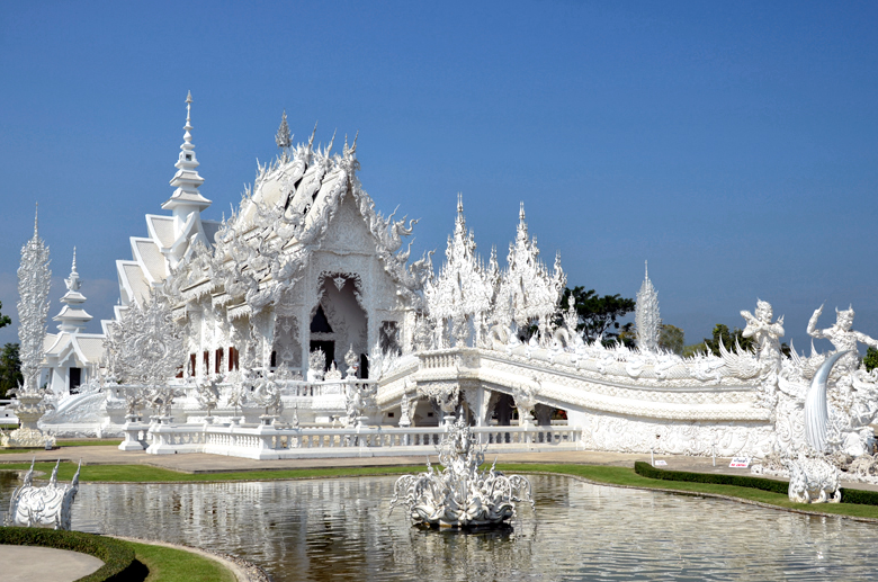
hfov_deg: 48.5
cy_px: 297
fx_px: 974
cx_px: 445
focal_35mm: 40
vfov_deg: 33.3
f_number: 8
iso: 100
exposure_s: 1/500
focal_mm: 26
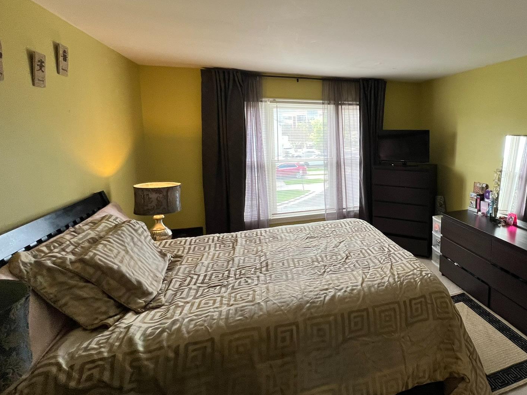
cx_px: 372
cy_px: 161
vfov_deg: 68.1
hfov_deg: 80.3
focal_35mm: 19
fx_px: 289
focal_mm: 1.57
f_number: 1.8
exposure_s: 1/120
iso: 125
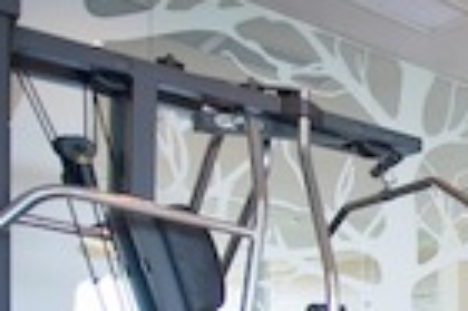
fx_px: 623
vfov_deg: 25.4
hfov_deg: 24.8
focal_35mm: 48
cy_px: 365
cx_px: 779
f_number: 2.8
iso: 200
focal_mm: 14
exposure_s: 1/160
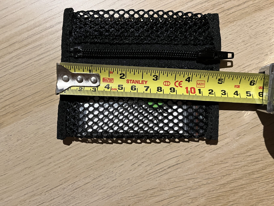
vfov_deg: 53.1
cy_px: 103
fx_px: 206
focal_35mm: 26
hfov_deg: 67.3
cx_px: 137
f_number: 1.6
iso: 500
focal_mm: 5.1
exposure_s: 1/60
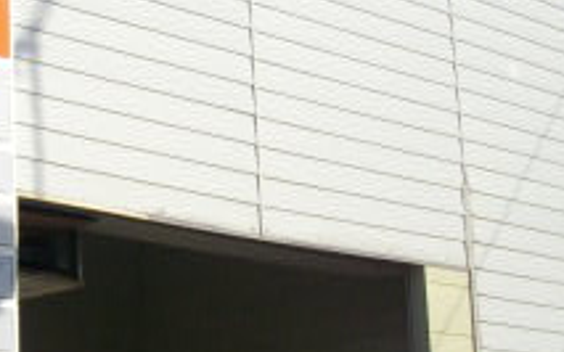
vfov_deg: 11.1
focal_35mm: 118
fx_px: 1813
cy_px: 138
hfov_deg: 17.5
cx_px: 85
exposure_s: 1/800
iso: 100
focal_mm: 6.2
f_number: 5.6
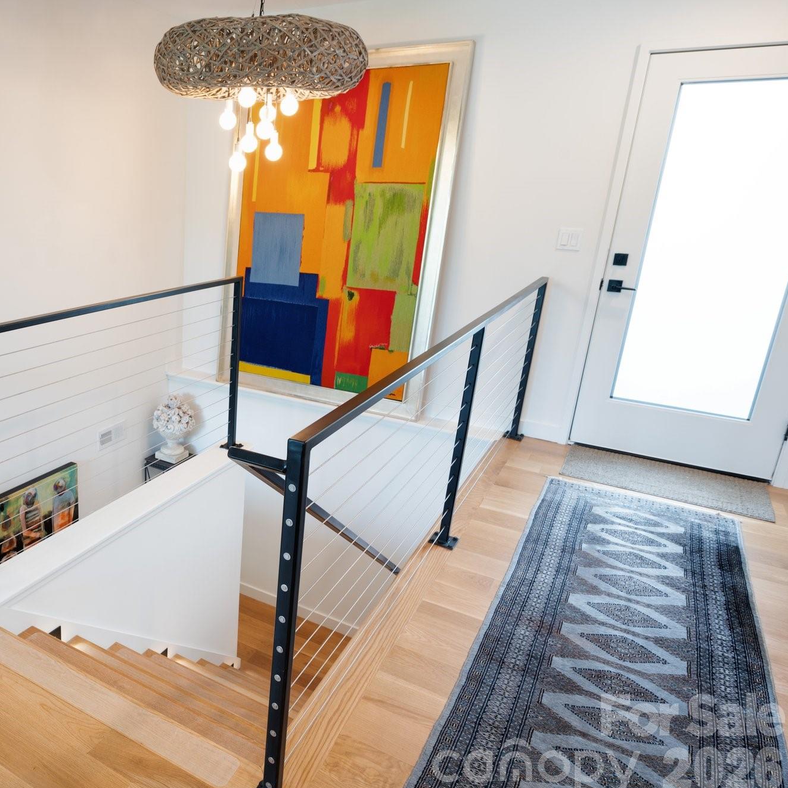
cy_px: 405
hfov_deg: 57.9
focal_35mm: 26
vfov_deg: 61.6
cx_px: 181
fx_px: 661
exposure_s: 1/25
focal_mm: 19.5
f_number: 8
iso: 200
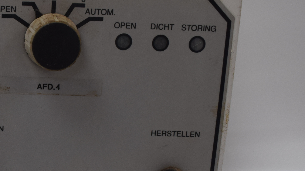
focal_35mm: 83
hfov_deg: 23.6
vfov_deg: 14.5
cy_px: 105
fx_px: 671
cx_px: -51
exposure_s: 1/100
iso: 400
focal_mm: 18
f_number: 5
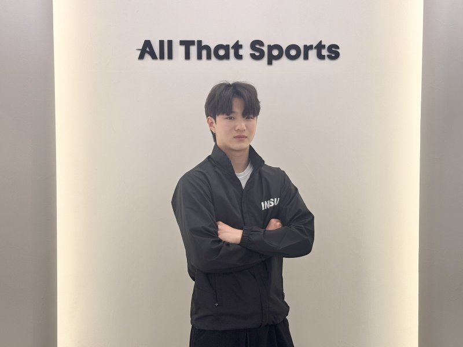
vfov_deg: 30.3
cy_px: 174
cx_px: 232
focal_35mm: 48
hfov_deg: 39.7
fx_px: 642
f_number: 1.78
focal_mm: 6.86
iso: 64
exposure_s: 1/225
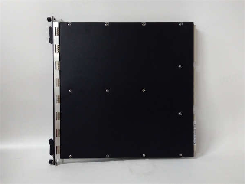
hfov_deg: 65.3
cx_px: 122
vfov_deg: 51.4
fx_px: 191
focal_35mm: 27
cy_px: 92
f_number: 2
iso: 532
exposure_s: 1/33
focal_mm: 3.79
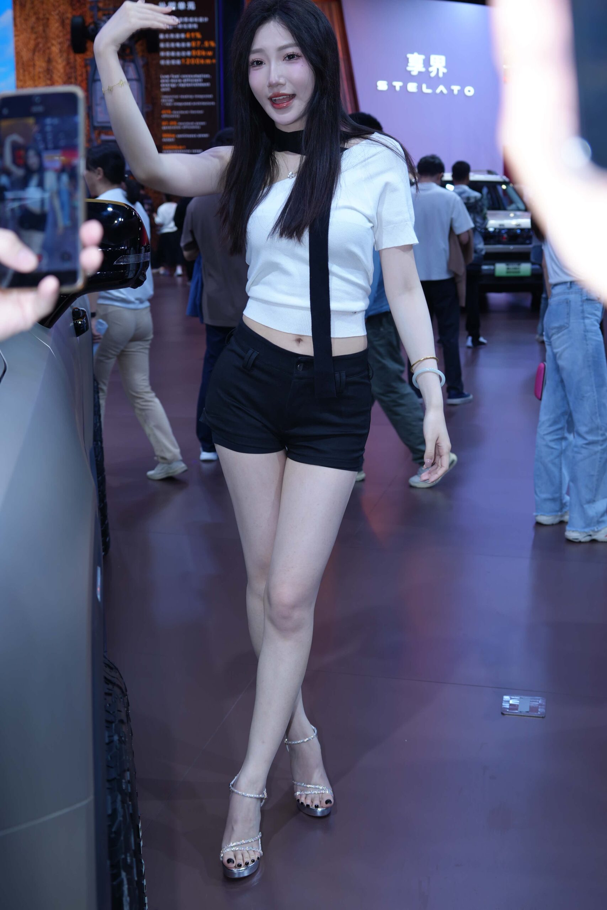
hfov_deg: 31.9
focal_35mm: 42
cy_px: 455
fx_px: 1062
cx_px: 304
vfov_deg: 46.4
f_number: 3.5
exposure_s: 1/125
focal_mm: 28
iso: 100
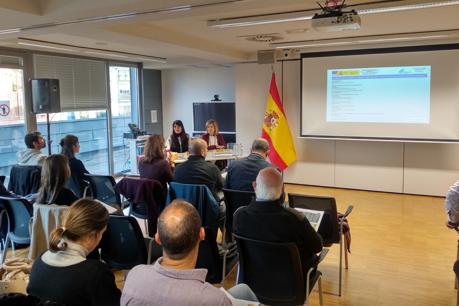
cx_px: 233
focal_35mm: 28
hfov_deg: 65.5
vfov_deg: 46.2
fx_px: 357
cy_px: 128
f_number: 2.2
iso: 400
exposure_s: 1/50
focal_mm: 3.83
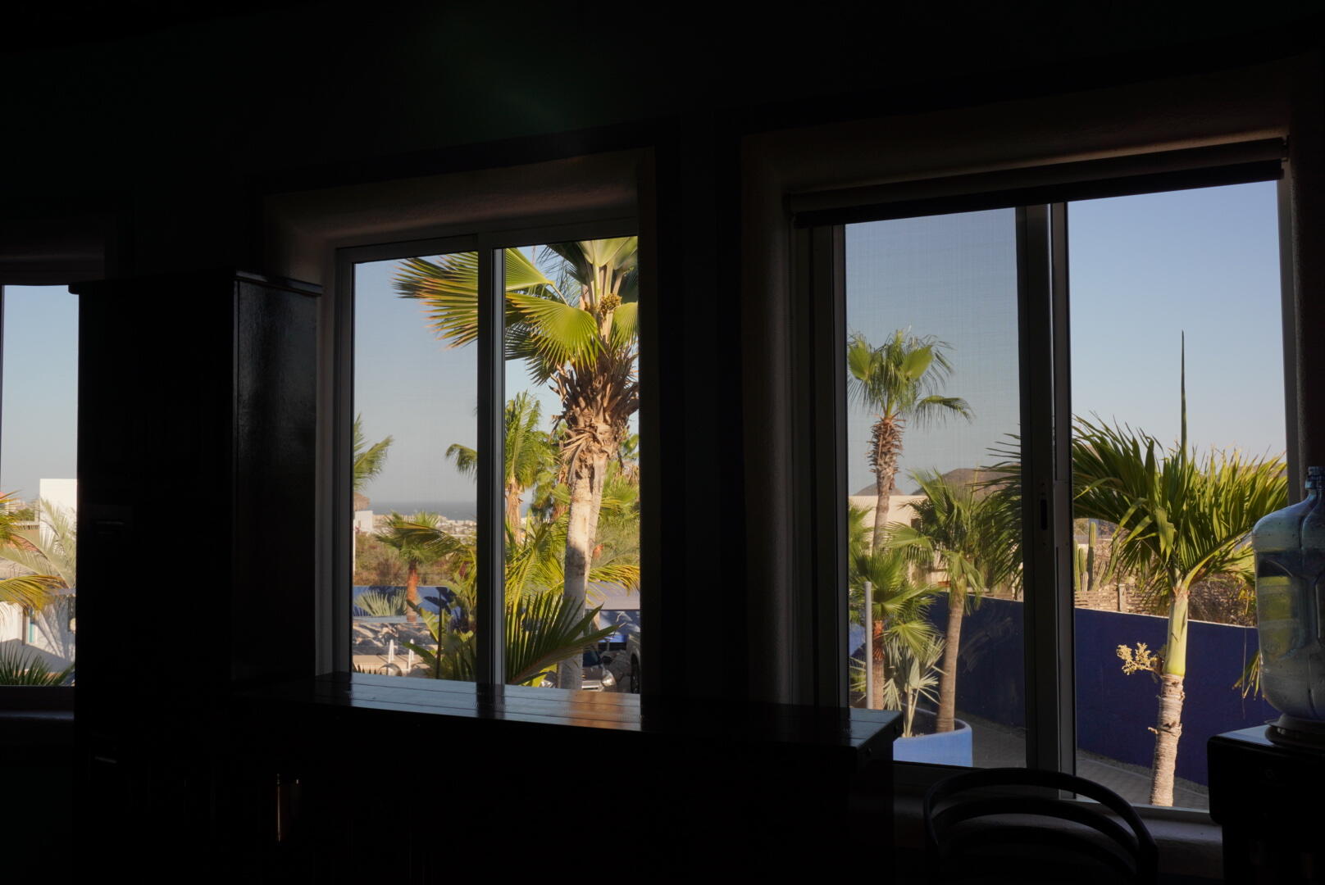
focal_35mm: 32
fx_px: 1160
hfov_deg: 59.5
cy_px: 442
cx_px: 662
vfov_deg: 41.8
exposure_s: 1/200
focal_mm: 21
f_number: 10
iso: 100
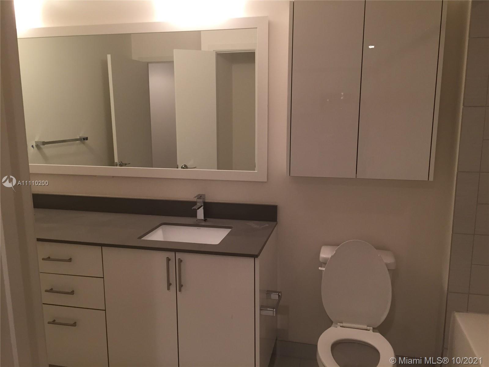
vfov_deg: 48.2
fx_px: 410
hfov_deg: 61.7
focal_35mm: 29
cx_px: 244
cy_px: 184
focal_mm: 4.15
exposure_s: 1/33
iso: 100
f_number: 2.2
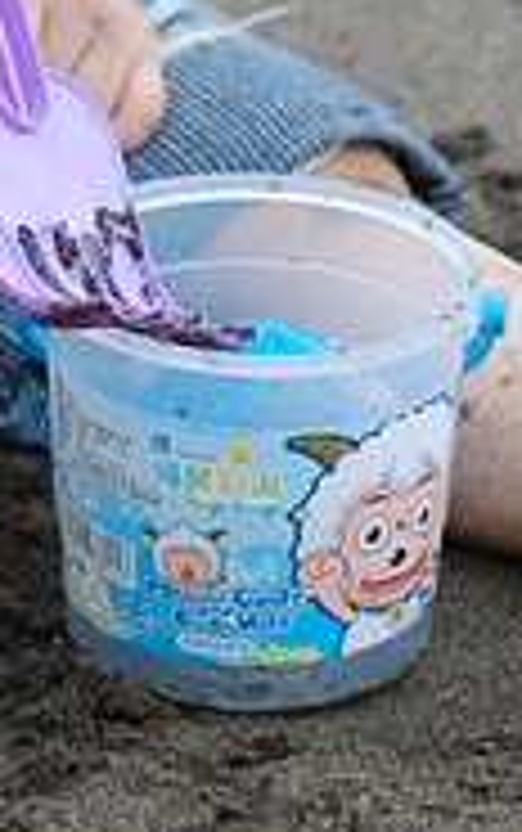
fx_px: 6767
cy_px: -144
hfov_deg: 4.4
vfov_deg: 7.0
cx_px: -288
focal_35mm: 298
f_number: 4.5
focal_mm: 50
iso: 400
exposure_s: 1/160
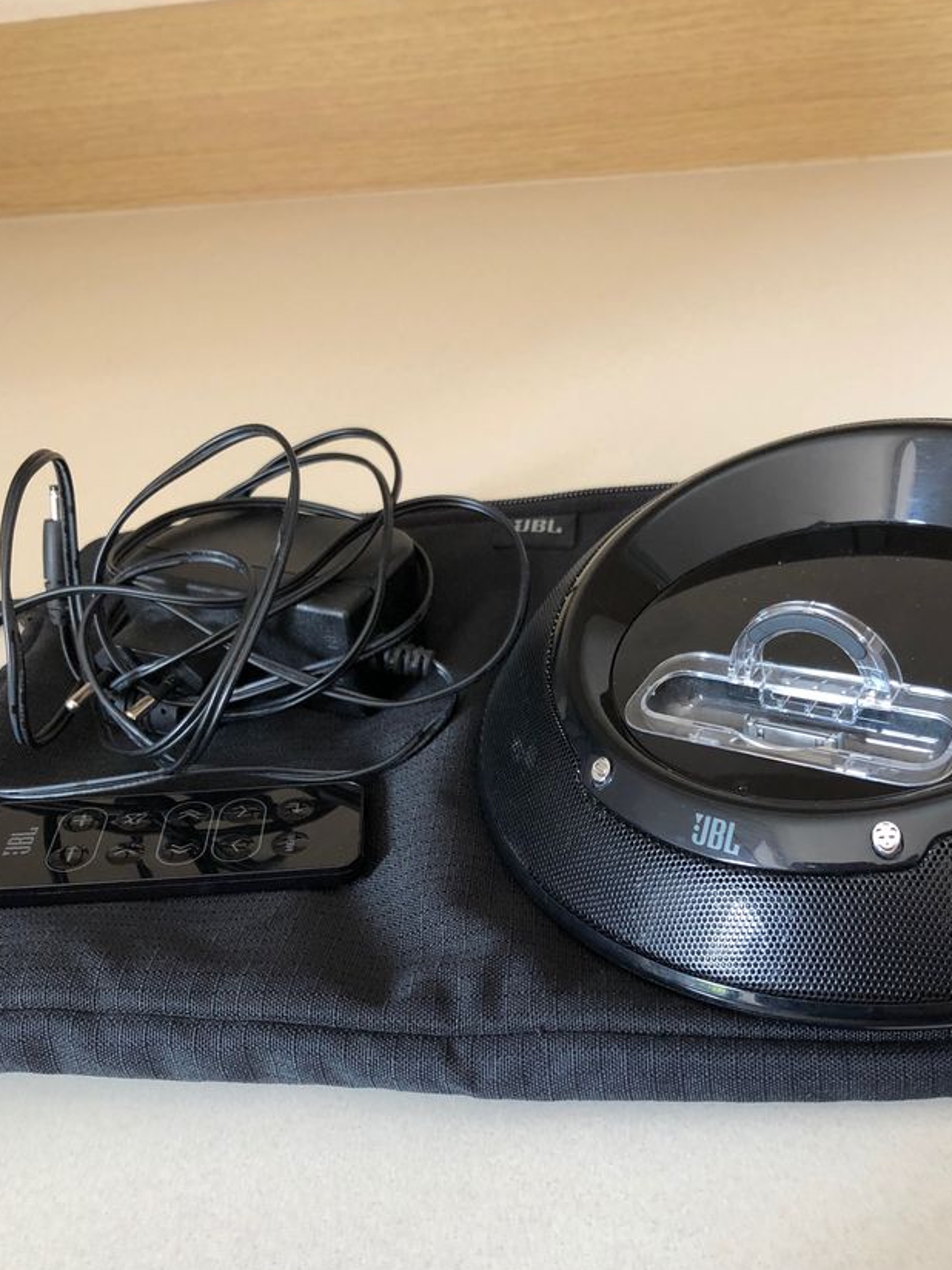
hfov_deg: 41.7
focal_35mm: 34
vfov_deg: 53.8
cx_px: 542
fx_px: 1247
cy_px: 703
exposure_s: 1/30
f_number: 1.8
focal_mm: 3.99
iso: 32
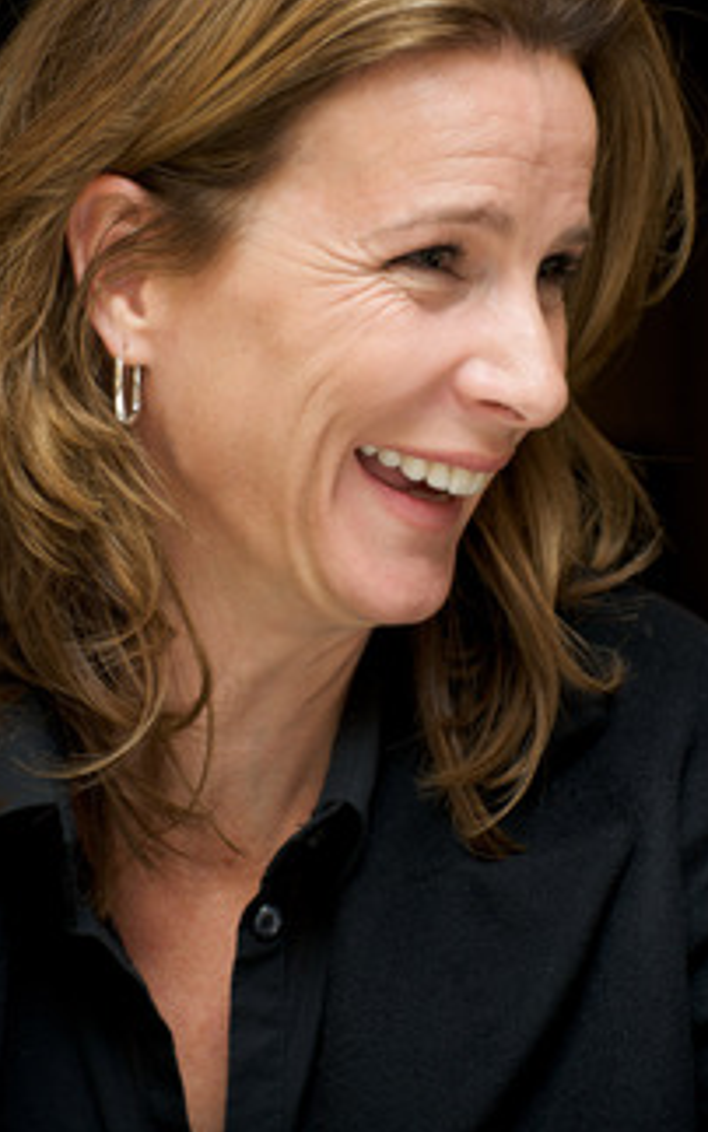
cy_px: 442
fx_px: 4351
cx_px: 373
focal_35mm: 141
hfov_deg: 9.3
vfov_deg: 14.8
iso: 400
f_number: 6.3
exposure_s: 1/60
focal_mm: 112
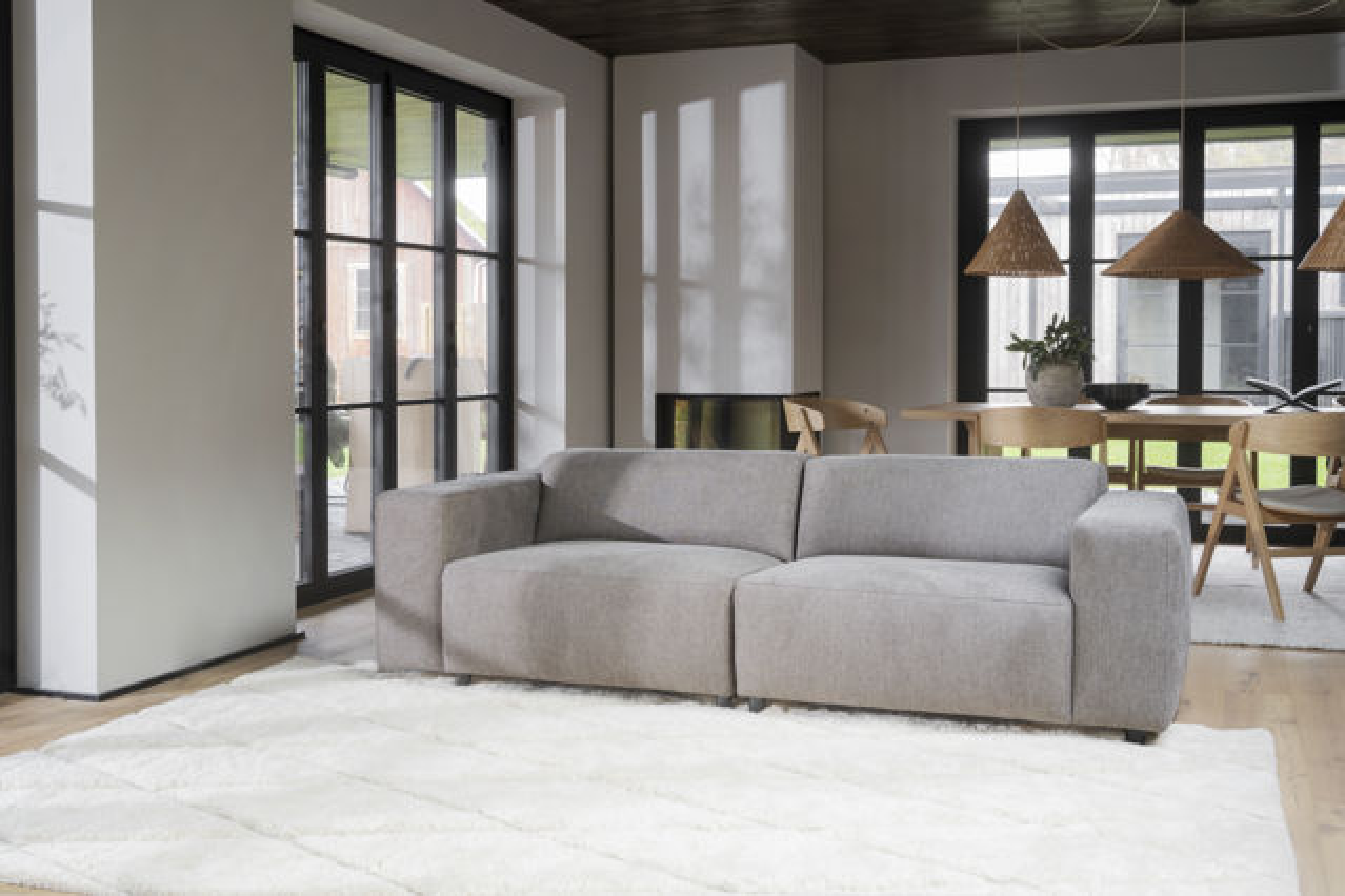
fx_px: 1494
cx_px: 672
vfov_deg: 33.4
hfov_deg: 48.5
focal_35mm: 40
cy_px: 448
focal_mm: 40
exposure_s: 1/2.5
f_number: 7.1
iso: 100
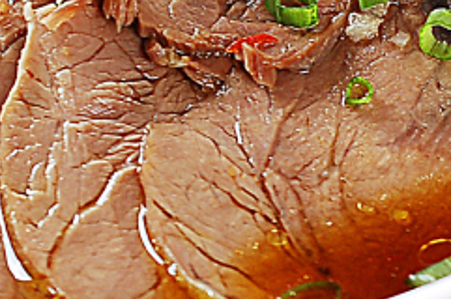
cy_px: -85
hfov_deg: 6.5
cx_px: 45
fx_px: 3991
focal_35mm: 319
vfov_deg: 4.3
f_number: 5
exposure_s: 1/200
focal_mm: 50
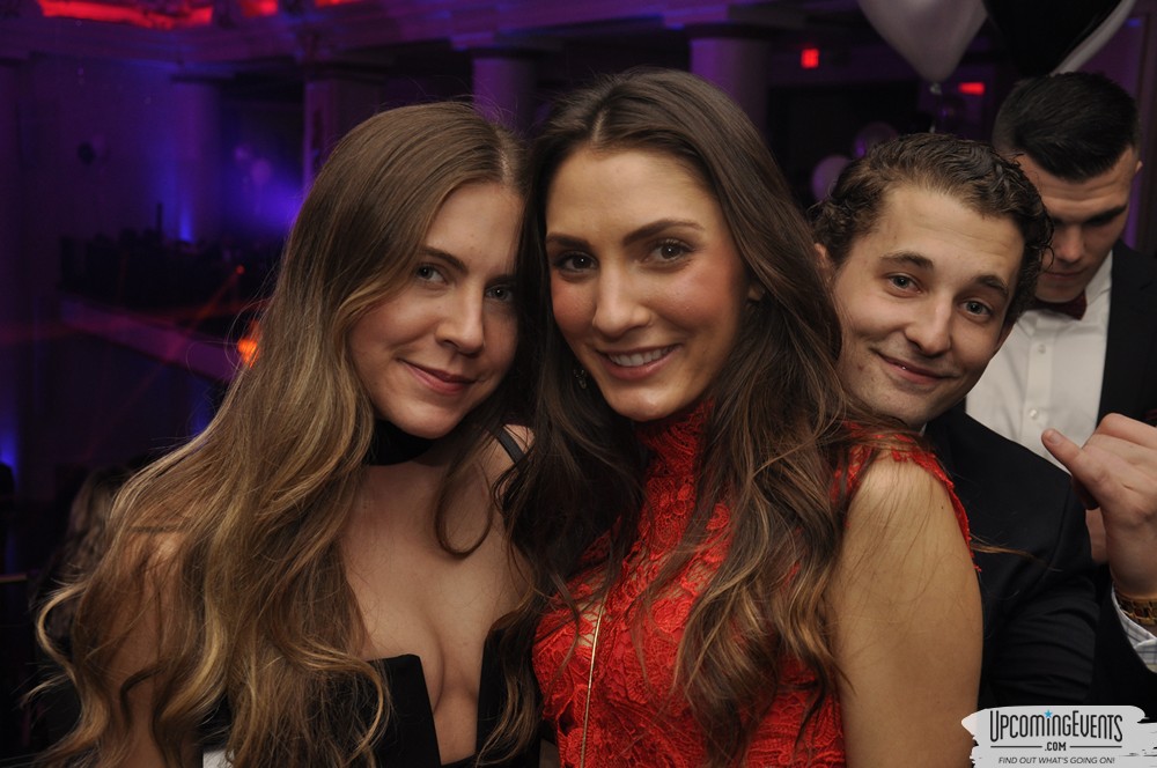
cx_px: 578
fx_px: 1541
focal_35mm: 48
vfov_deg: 28.0
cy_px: 384
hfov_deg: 41.2
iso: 400
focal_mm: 32
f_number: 5
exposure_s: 1/60
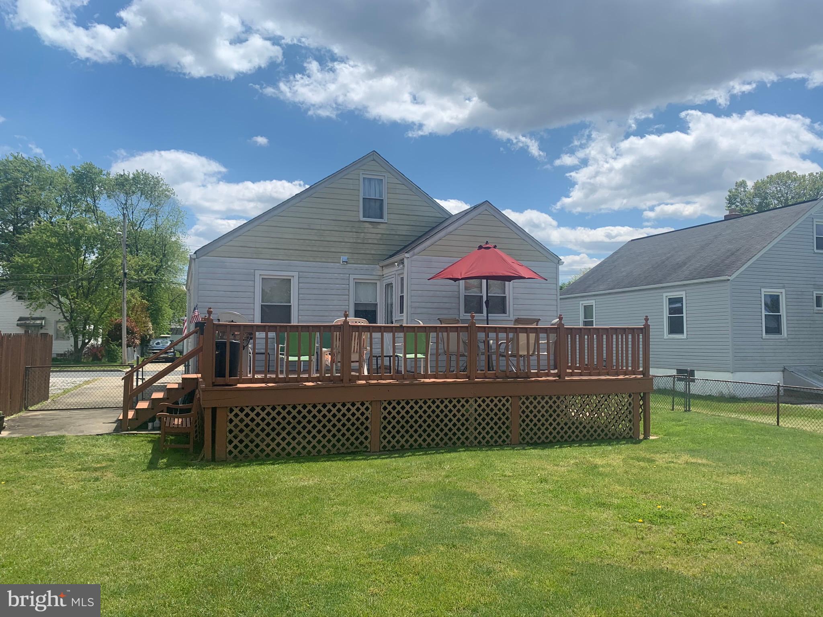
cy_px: 308
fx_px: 618
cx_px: 412
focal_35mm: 26
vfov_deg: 53.1
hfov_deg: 67.3
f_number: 1.8
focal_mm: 4.25
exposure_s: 1/3401
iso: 25
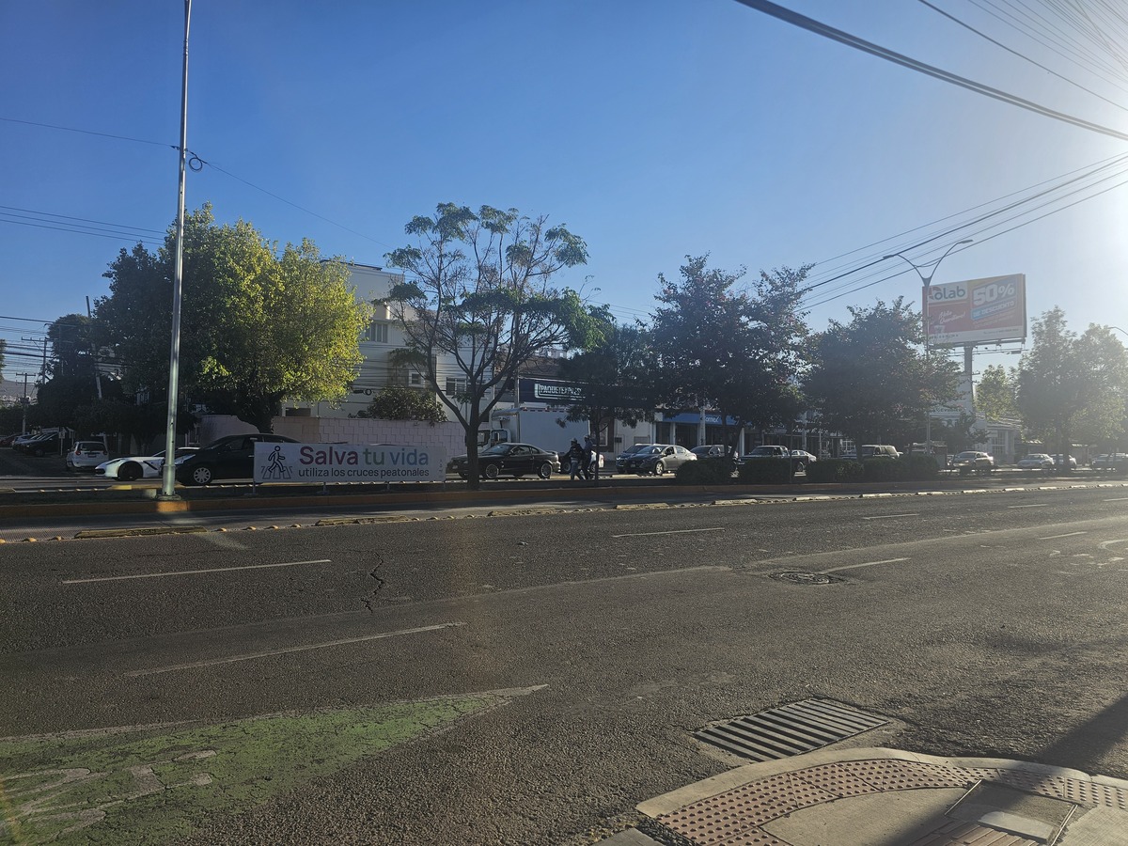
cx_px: 564
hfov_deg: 73.9
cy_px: 423
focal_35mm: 23
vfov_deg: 58.9
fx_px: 749
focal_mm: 6.3
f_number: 1.7
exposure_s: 1/818
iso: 10
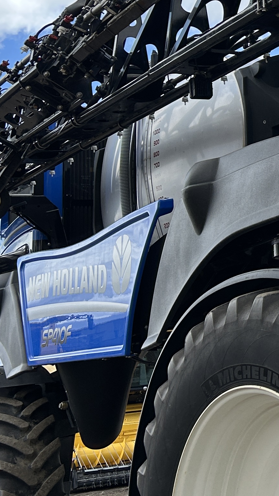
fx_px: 973
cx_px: 516
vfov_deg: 28.1
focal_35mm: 74
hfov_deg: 14.3
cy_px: 108
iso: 50
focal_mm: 5.7
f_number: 1.5
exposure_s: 1/2841
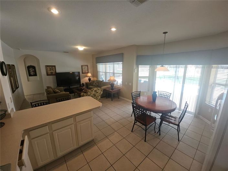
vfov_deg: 89.9
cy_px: 86
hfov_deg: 106.2
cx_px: 114
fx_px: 86
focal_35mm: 13
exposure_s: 1/60
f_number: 2.2
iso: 80
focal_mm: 1.7
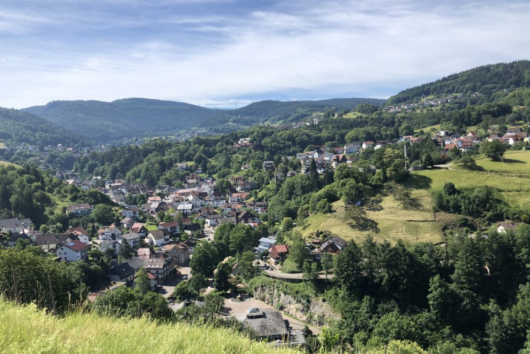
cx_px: 272
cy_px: 178
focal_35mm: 30
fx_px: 442
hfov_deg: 61.9
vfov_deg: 43.6
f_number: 1.8
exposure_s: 1/1845
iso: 20
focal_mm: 3.99
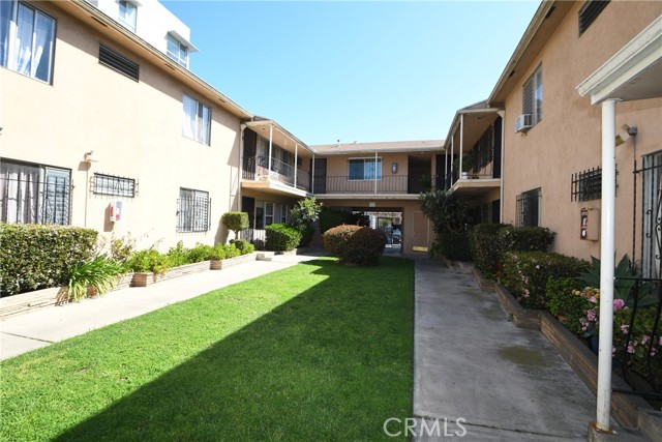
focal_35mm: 16
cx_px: 331
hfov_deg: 96.7
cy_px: 221
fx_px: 294
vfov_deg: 73.8
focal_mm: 11
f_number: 6.3
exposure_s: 1/160
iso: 100
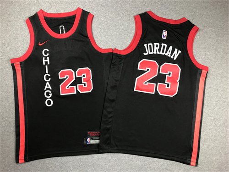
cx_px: 114
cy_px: 86
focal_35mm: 28
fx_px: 185
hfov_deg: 63.4
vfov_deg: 49.7
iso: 25
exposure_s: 1/33
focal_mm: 3.99
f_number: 1.8
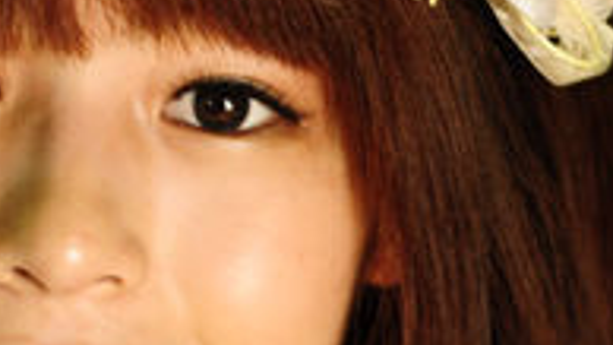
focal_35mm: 1073
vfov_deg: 1.1
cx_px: 626
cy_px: 203
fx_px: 17436
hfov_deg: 2.0
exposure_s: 1/200
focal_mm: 190
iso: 640
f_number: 2.8
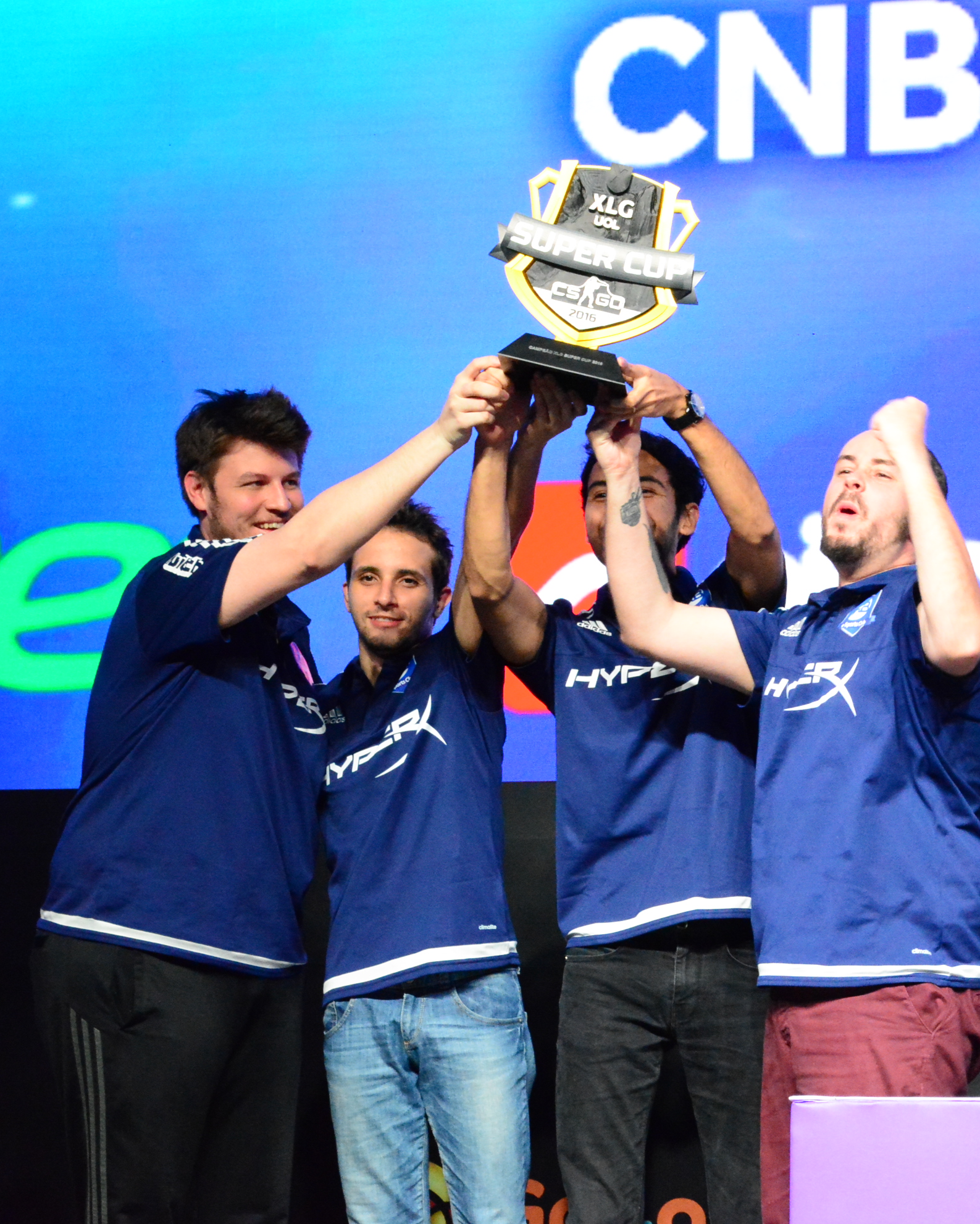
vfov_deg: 18.8
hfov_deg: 15.0
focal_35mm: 102
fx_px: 3698
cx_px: 756
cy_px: 614
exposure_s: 1/160
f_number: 10
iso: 6400
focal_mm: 48
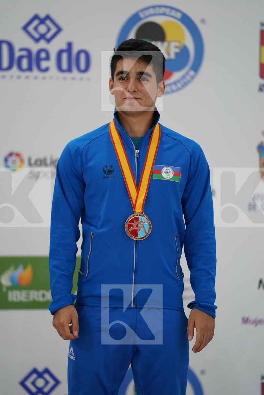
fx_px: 2200
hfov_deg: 6.9
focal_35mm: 200
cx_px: 132
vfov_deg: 10.3
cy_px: 198
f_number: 2.8
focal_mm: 200
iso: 1000
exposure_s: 1/250
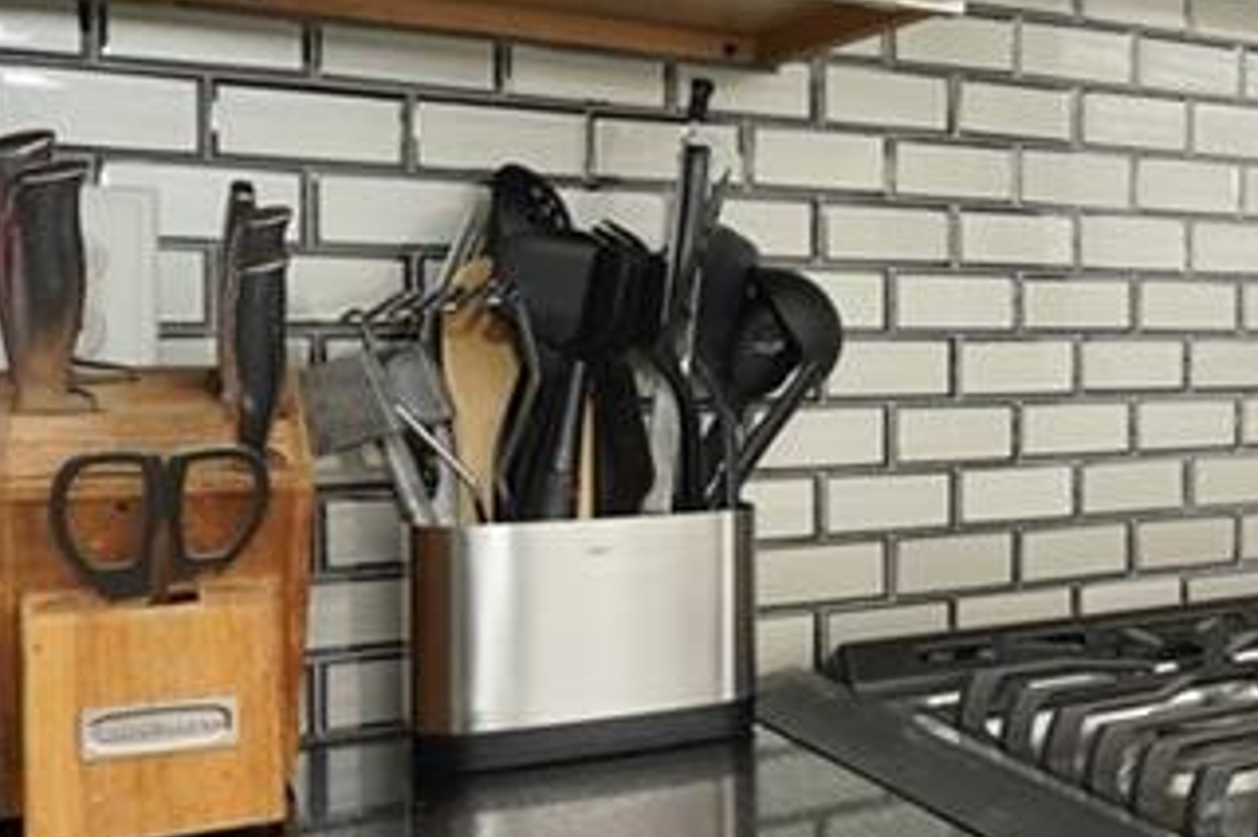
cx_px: 1557
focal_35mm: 48
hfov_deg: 32.8
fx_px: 1676
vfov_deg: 28.0
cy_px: 350
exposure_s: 1/125
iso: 320
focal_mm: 10
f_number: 4.5
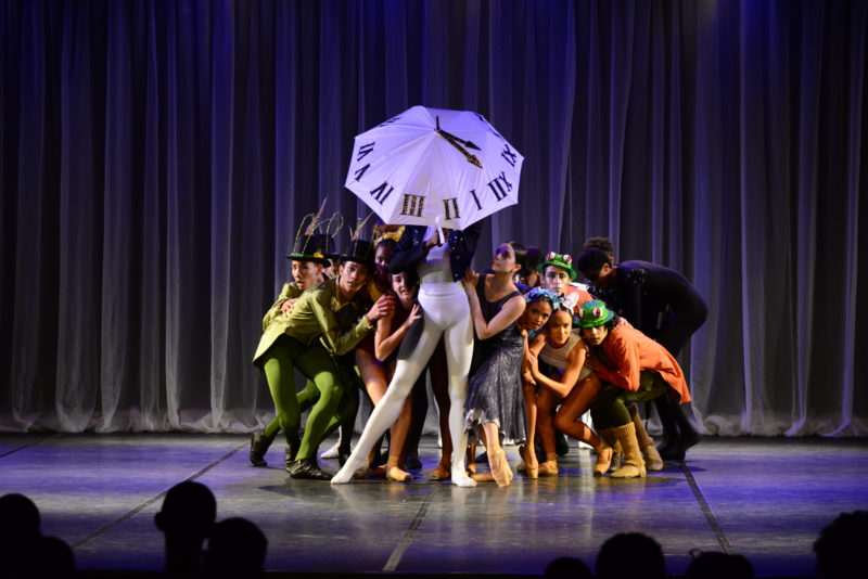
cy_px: 290
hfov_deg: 18.3
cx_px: 434
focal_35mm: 112
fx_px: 2701
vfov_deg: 12.2
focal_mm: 112
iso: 3200
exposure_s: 1/160
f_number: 5.6
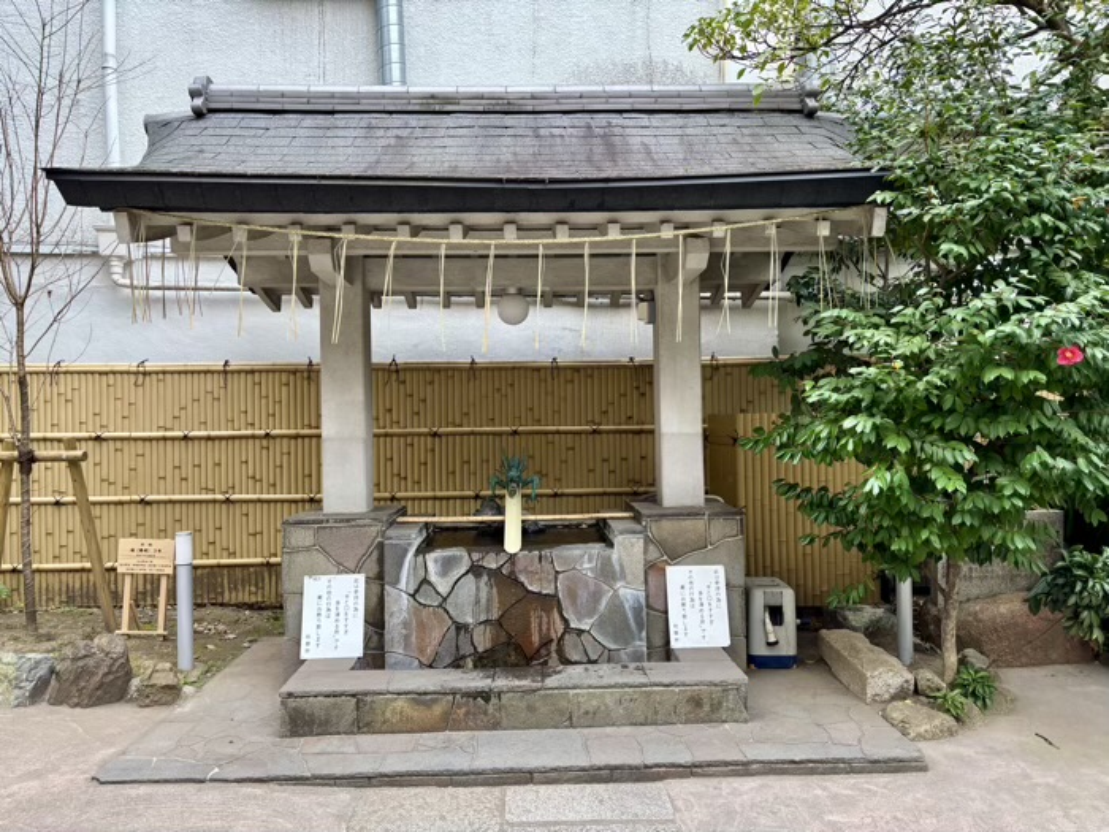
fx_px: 833
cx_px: 554
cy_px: 416
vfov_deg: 53.1
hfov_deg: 67.3
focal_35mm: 26
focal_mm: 5.96
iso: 40
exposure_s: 1/121
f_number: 1.6
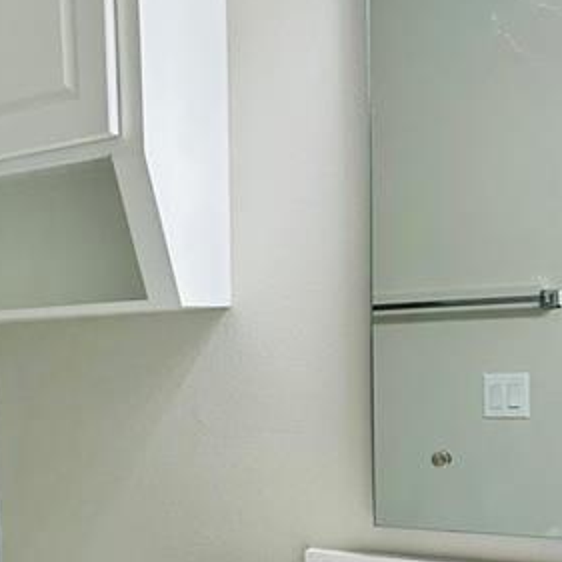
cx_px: 82
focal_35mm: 58
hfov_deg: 28.7
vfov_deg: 28.8
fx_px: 1065
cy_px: 468
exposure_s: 1/120
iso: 200
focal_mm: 6.86
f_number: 1.78
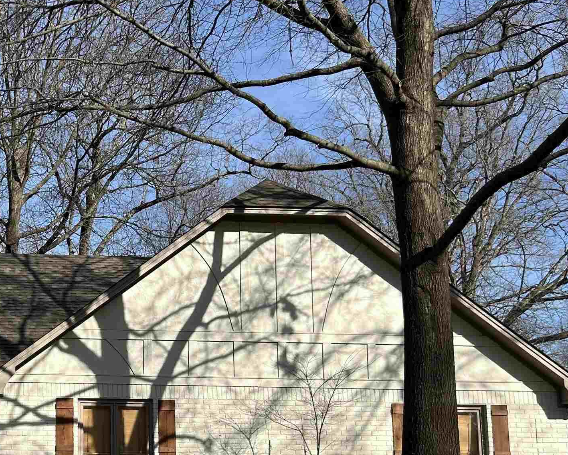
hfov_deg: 32.1
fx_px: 925
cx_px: 33
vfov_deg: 27.3
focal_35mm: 55
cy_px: 329
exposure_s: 1/4274
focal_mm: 5.7
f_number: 1.5
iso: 50
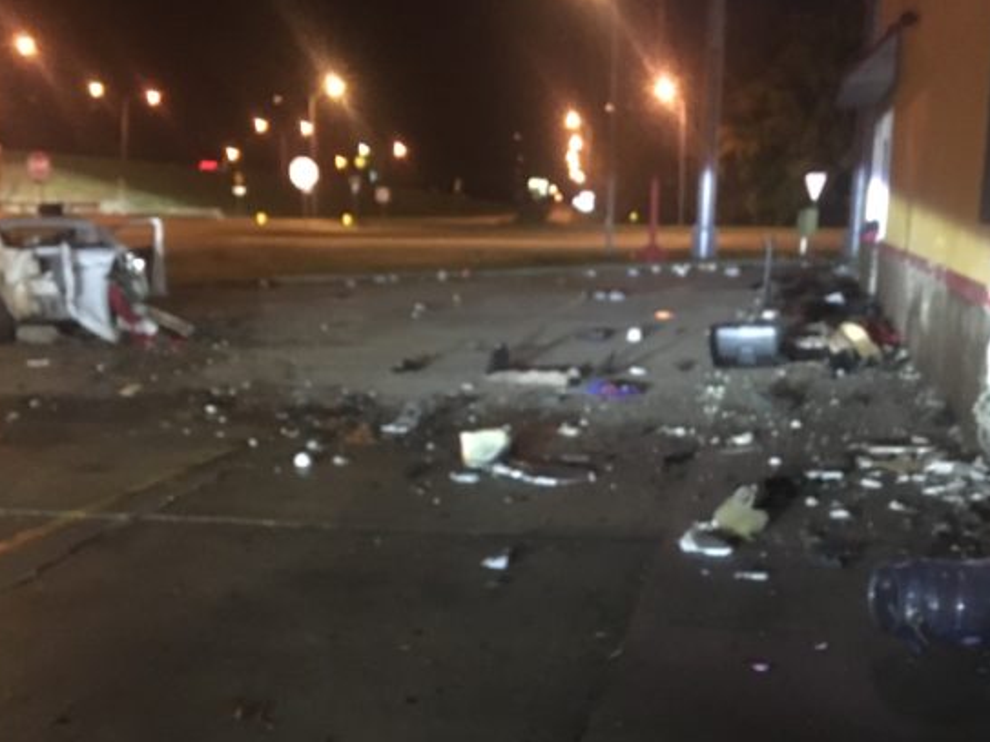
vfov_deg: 34.9
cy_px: 481
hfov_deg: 45.7
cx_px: 567
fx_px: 1172
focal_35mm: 41
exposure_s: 1/15
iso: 640
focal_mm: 4.15
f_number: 2.2
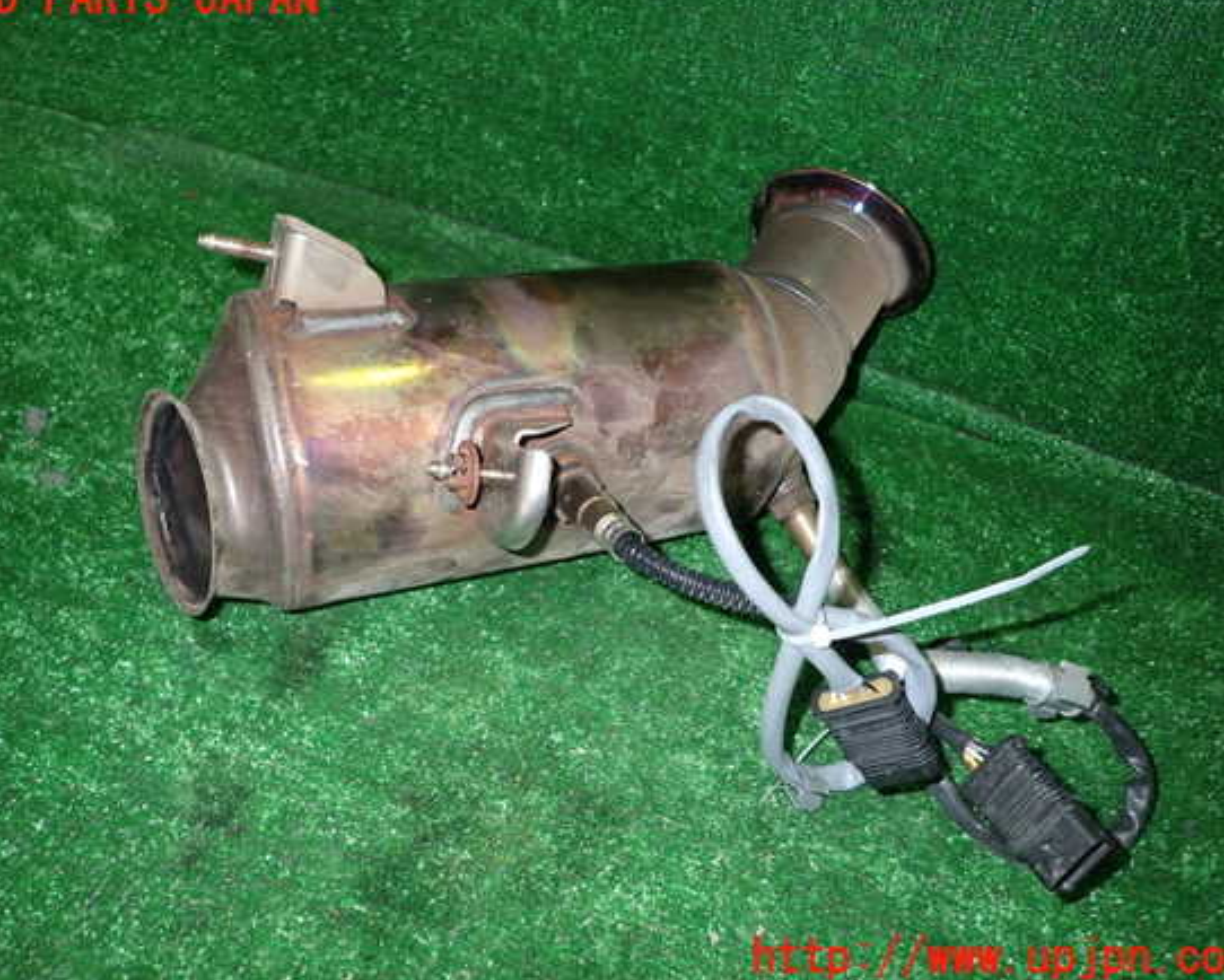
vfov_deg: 53.2
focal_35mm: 27
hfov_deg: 64.0
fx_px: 978
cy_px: 479
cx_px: 585
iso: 500
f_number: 5.6
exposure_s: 1/30
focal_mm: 4.5
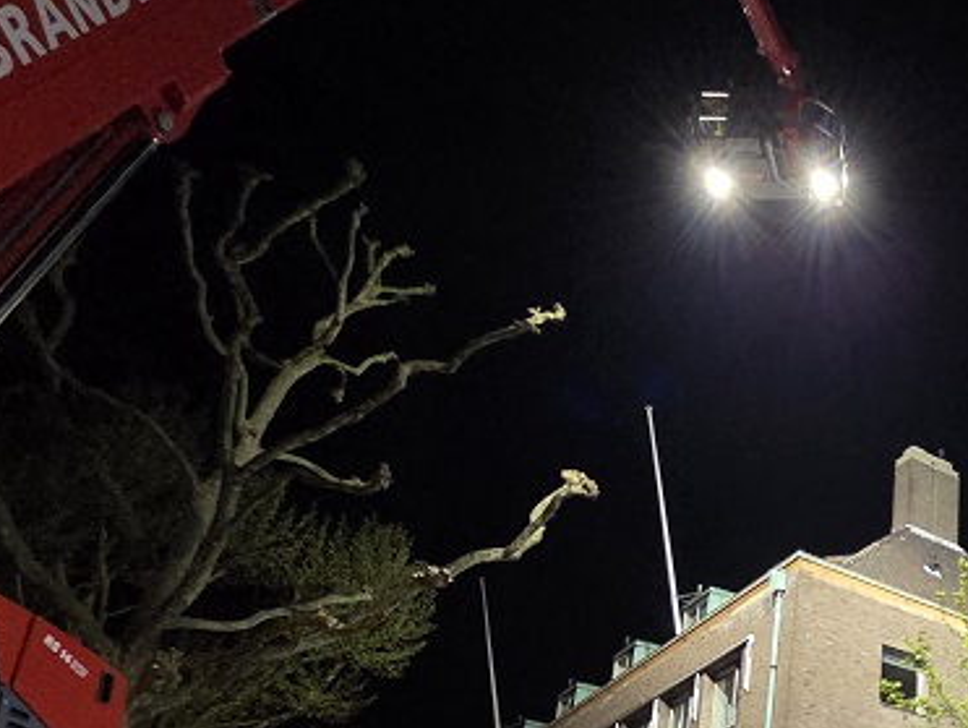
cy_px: 707
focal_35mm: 35
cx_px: 1080
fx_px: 980
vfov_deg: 37.0
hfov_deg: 41.3
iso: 1250
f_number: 2.2
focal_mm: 2.2
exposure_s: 1/33.3
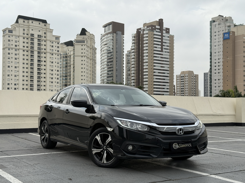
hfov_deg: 39.7
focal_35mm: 48
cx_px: 122
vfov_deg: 30.3
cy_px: 92
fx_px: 340
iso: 64
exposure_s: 1/6024
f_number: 1.78
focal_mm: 6.76
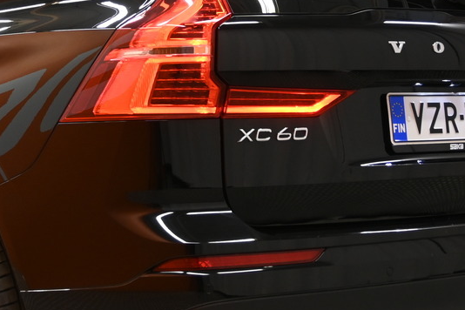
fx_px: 1234
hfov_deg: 21.2
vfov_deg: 14.3
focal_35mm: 96
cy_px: 89
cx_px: 118
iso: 400
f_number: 4
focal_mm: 21
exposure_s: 1/60
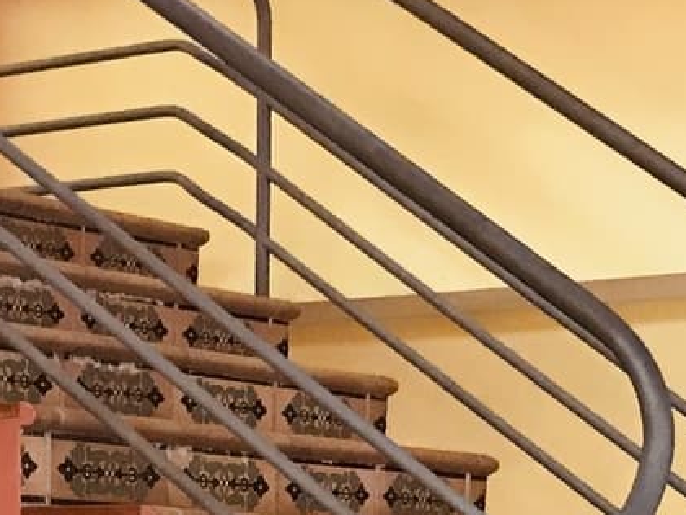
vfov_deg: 10.3
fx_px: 2636
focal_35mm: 133
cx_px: 424
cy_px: 1007
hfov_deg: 14.8
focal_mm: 3.99
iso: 80
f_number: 1.8
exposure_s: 1/17
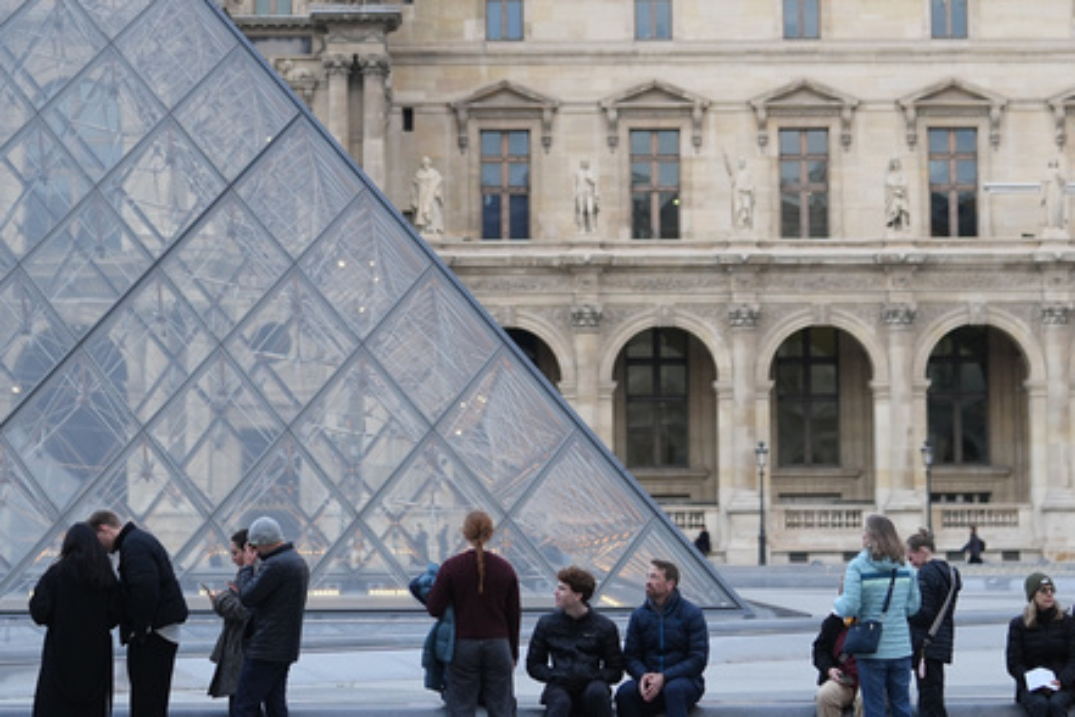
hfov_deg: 17.6
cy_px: 28
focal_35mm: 116
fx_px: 3464
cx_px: 502
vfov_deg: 11.7
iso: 320
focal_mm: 50
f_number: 1.6
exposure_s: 1/800
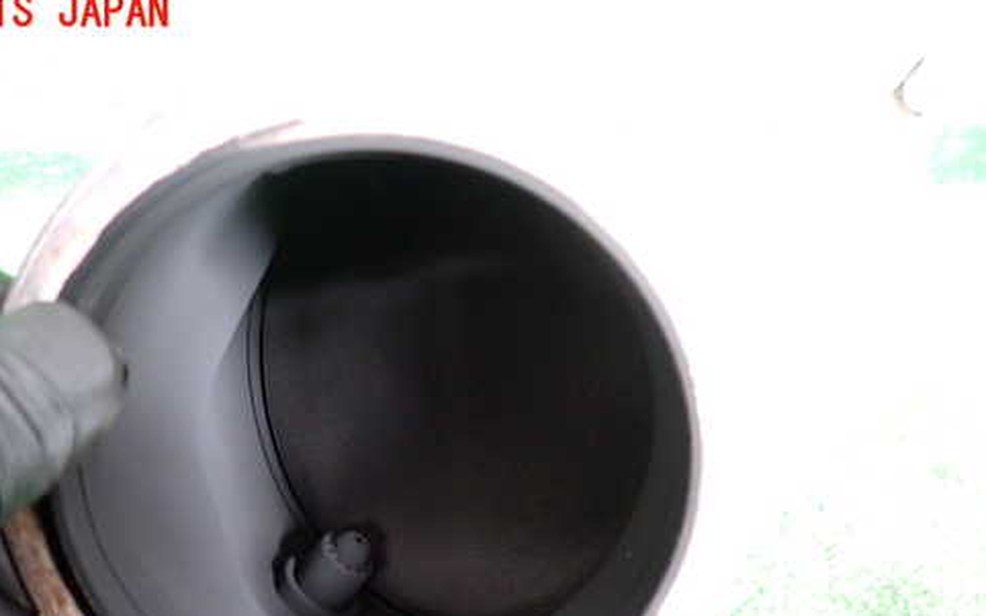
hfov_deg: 57.8
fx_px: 887
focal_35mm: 33
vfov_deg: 37.5
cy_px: 448
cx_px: 411
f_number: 2
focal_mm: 4.5
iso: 640
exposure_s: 1/30
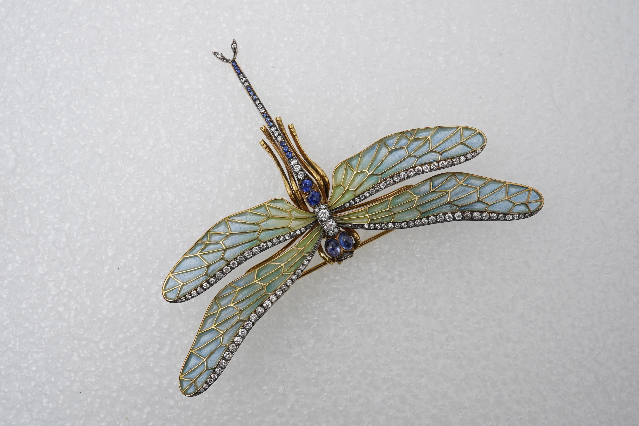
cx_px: 320
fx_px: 799
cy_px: 213
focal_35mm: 45
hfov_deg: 43.6
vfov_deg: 29.9
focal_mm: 30
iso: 500
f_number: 22
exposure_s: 1/100
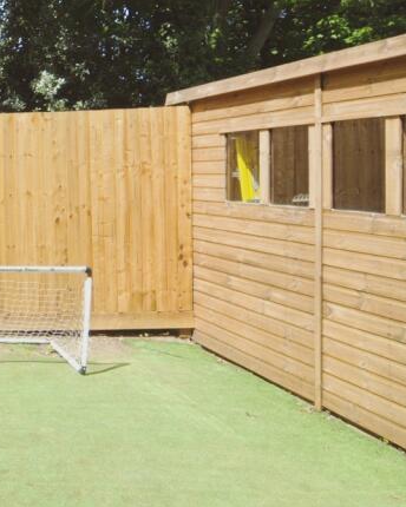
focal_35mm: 39
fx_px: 579
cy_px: 136
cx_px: -189
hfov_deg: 27.7
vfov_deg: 45.9
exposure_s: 1/250
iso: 400
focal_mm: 11.5
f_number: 10
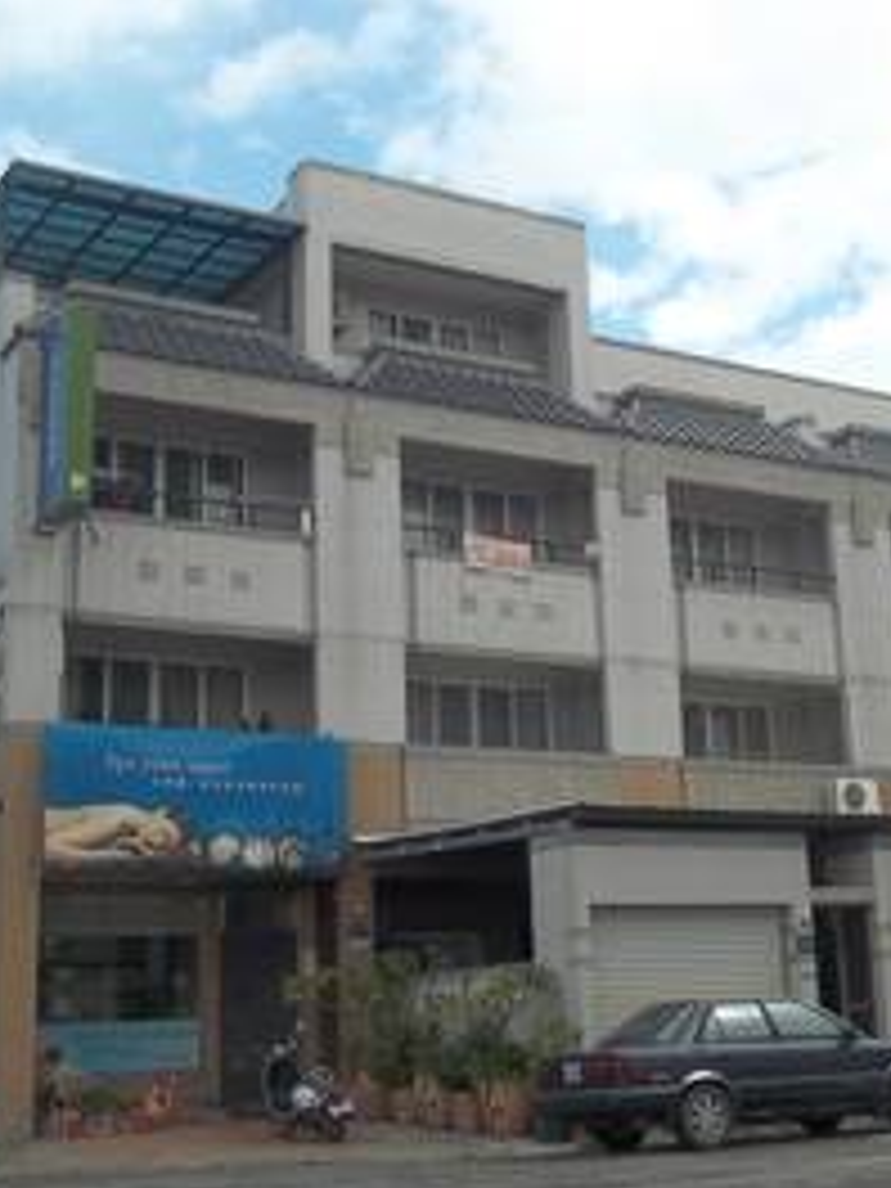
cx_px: 531
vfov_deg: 38.9
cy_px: 598
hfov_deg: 29.6
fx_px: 1682
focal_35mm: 49
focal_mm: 6.5
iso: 64
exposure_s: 1/100
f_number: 8
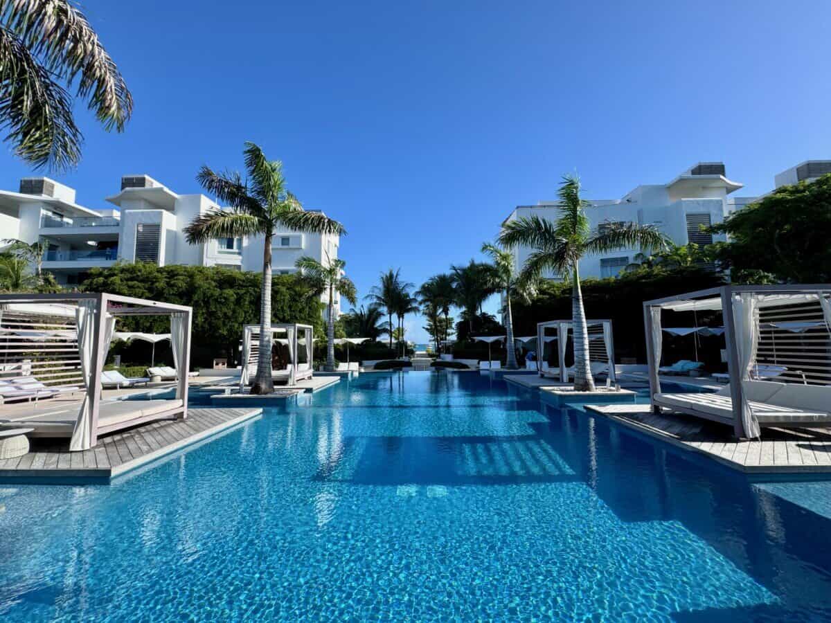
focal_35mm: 14
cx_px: 416
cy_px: 312
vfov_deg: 85.7
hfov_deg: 102.1
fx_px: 336
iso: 50
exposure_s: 1/1277
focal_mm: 2.22
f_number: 2.2
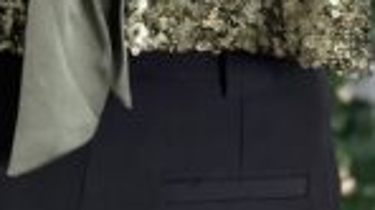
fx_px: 1520
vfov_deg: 7.5
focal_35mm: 153
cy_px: -238
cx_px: 99
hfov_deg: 14.0
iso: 500
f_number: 2
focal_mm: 6
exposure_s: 1/32
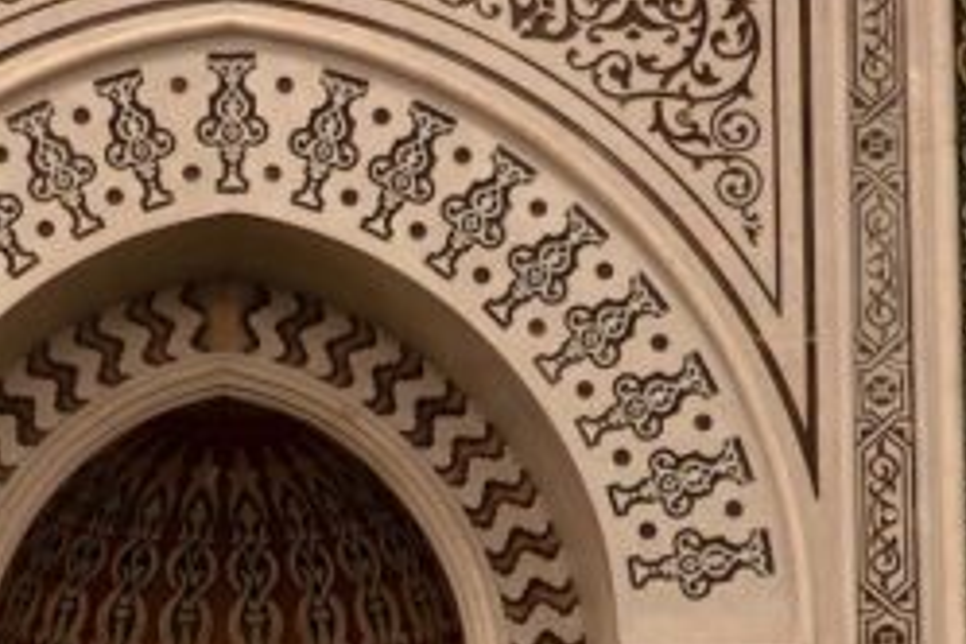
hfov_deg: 27.3
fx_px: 1959
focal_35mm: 73
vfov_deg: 18.0
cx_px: 239
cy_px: 702
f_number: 4
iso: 2500
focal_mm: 30
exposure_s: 1/250
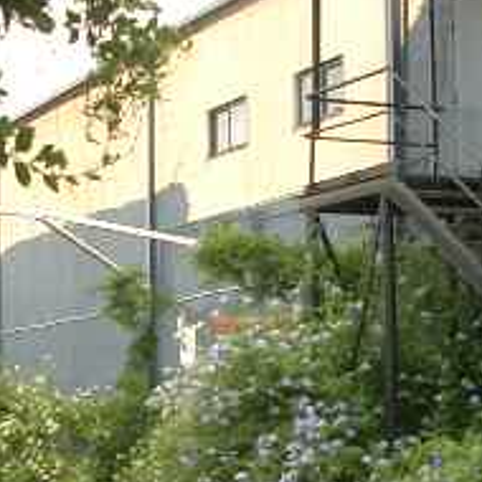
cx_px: 320
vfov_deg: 16.6
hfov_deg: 16.7
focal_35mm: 104
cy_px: 386
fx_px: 1638
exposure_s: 1/160
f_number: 2.6
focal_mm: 5.8
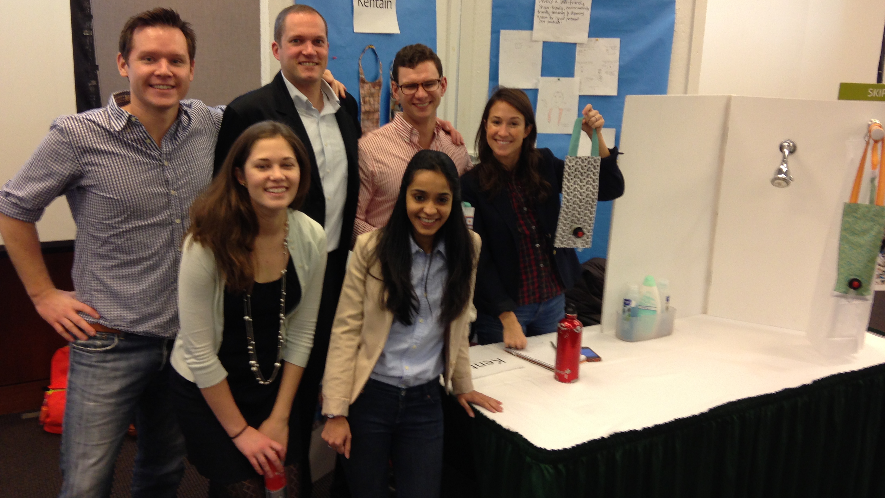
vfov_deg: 32.8
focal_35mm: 36
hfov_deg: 55.3
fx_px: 845
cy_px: 218
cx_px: 442
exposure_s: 1/20
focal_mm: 4.13
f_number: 2.4
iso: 80
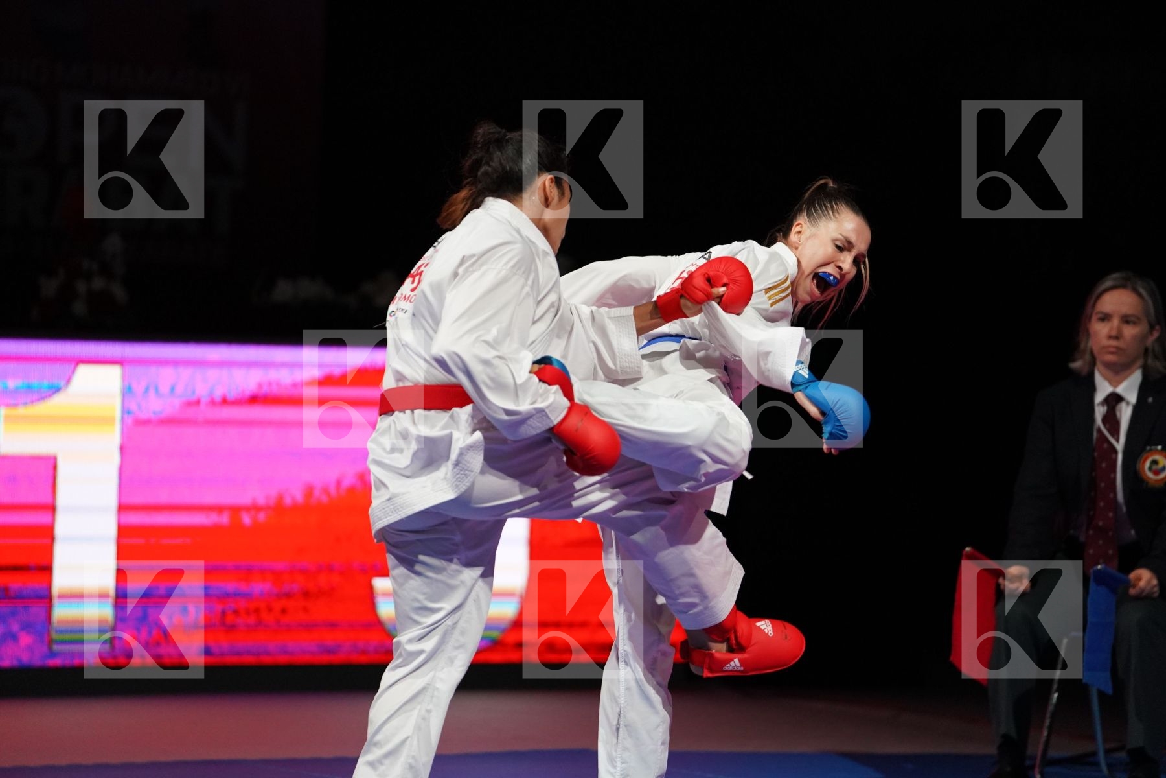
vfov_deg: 6.9
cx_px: 583
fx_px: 6477
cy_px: 389
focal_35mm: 200
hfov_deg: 10.3
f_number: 2.8
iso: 3200
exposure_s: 1/1000
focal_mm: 200
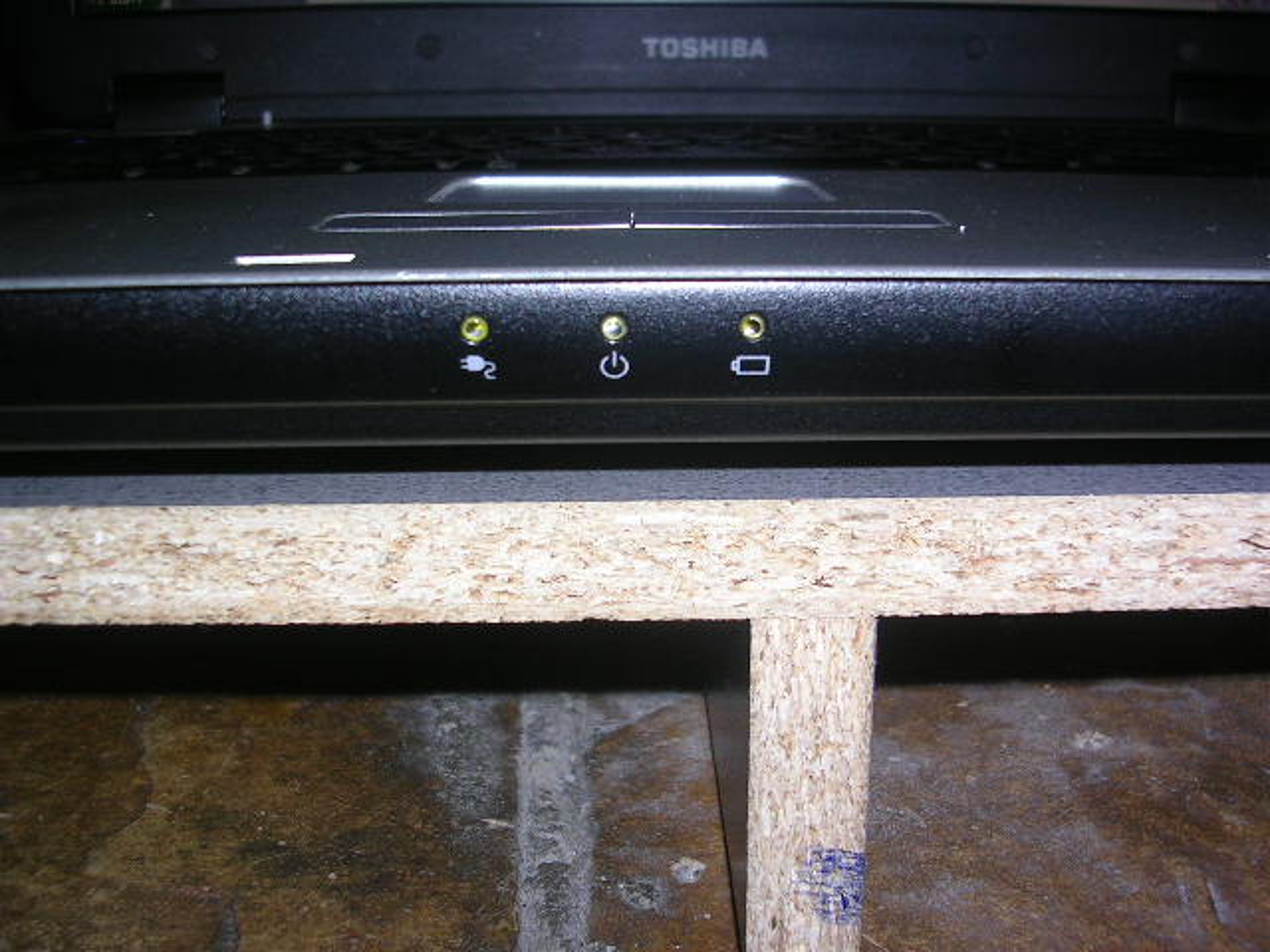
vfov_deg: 37.7
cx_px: 635
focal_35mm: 38
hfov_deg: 49.0
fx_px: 1394
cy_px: 476
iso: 50
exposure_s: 1/60.1
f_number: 2.8
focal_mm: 5.8
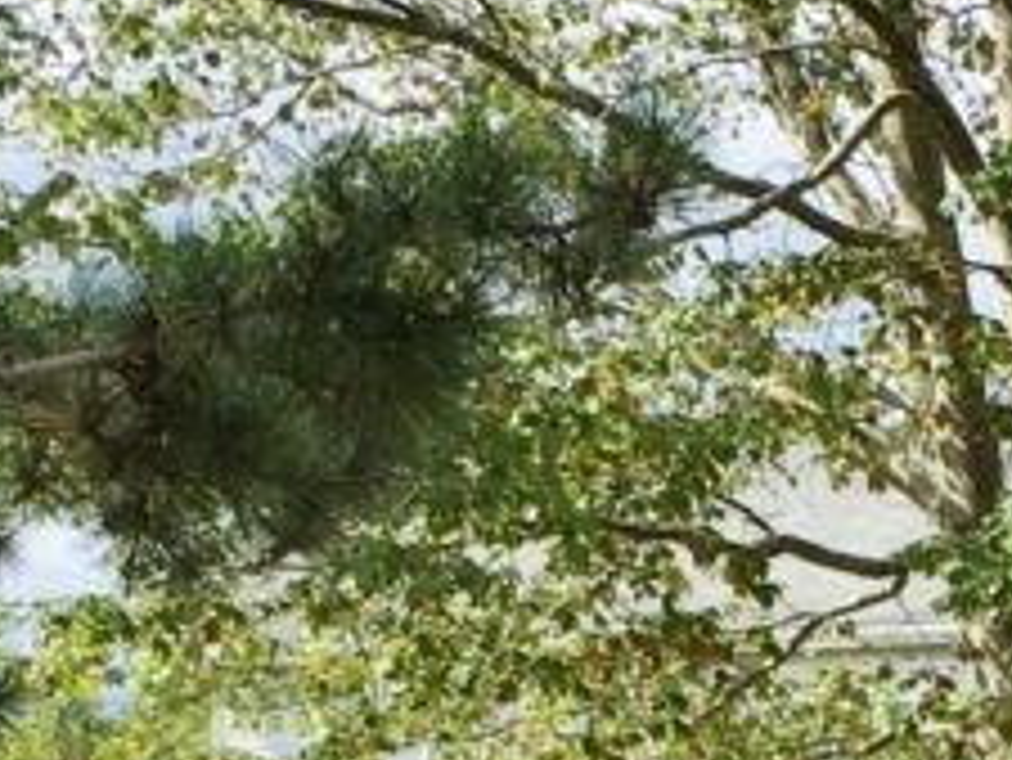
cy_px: 1277
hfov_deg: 12.3
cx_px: 1102
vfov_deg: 9.1
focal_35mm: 158
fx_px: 4622
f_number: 2.2
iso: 25
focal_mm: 4.15
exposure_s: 1/801
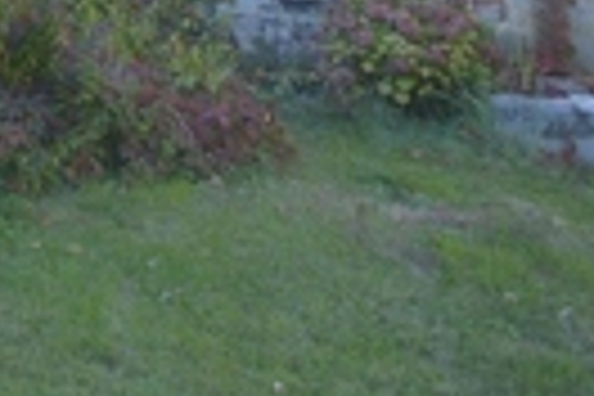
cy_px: -274
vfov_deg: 17.1
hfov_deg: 24.1
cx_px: -270
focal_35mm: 68
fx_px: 1122
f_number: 4.5
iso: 200
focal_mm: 20
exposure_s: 1/250
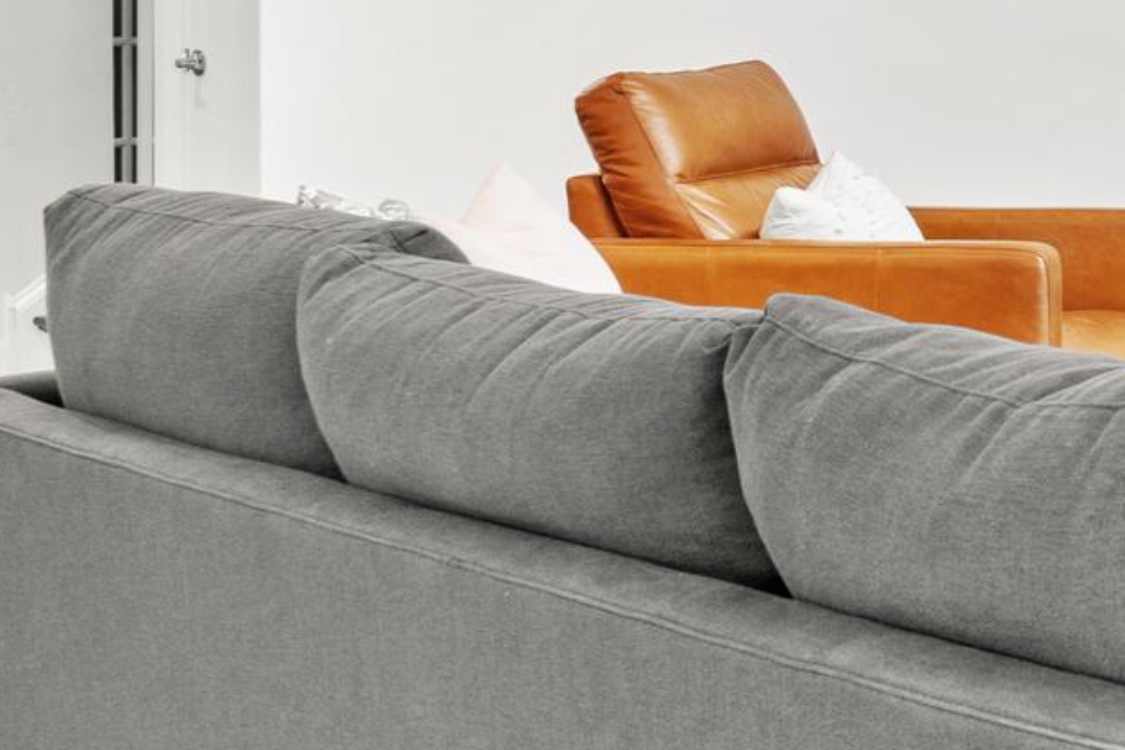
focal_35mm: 78
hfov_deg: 21.4
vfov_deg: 17.0
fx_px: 2437
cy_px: -33
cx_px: 1732
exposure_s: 1/1.67
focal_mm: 16
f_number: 9
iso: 250
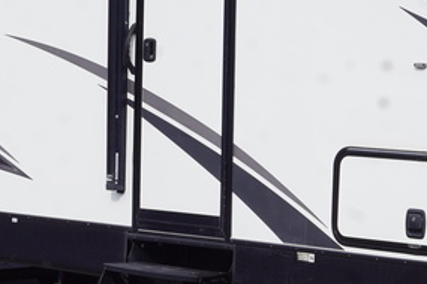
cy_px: 137
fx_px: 1874
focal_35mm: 158
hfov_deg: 13.0
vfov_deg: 8.7
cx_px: 234
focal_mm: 45
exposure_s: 1/125
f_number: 10
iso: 100
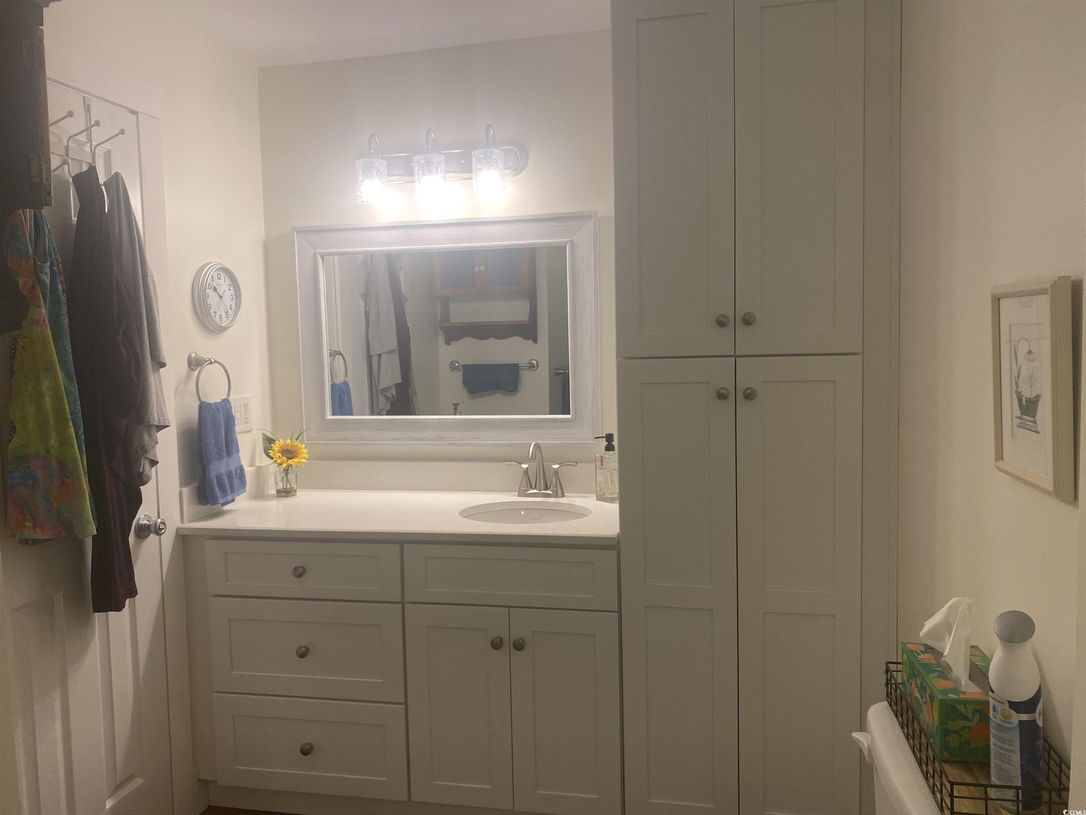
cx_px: 543
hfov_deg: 67.3
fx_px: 816
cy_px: 408
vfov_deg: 53.1
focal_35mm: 26
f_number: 1.8
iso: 64
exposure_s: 1/60
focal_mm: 4.25
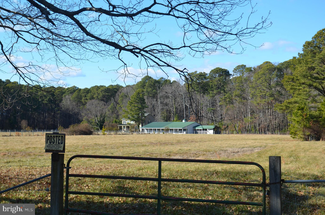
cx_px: 162
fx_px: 568
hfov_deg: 32.0
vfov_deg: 21.5
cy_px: 108
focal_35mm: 63
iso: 140
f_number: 8
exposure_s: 1/250
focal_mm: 42
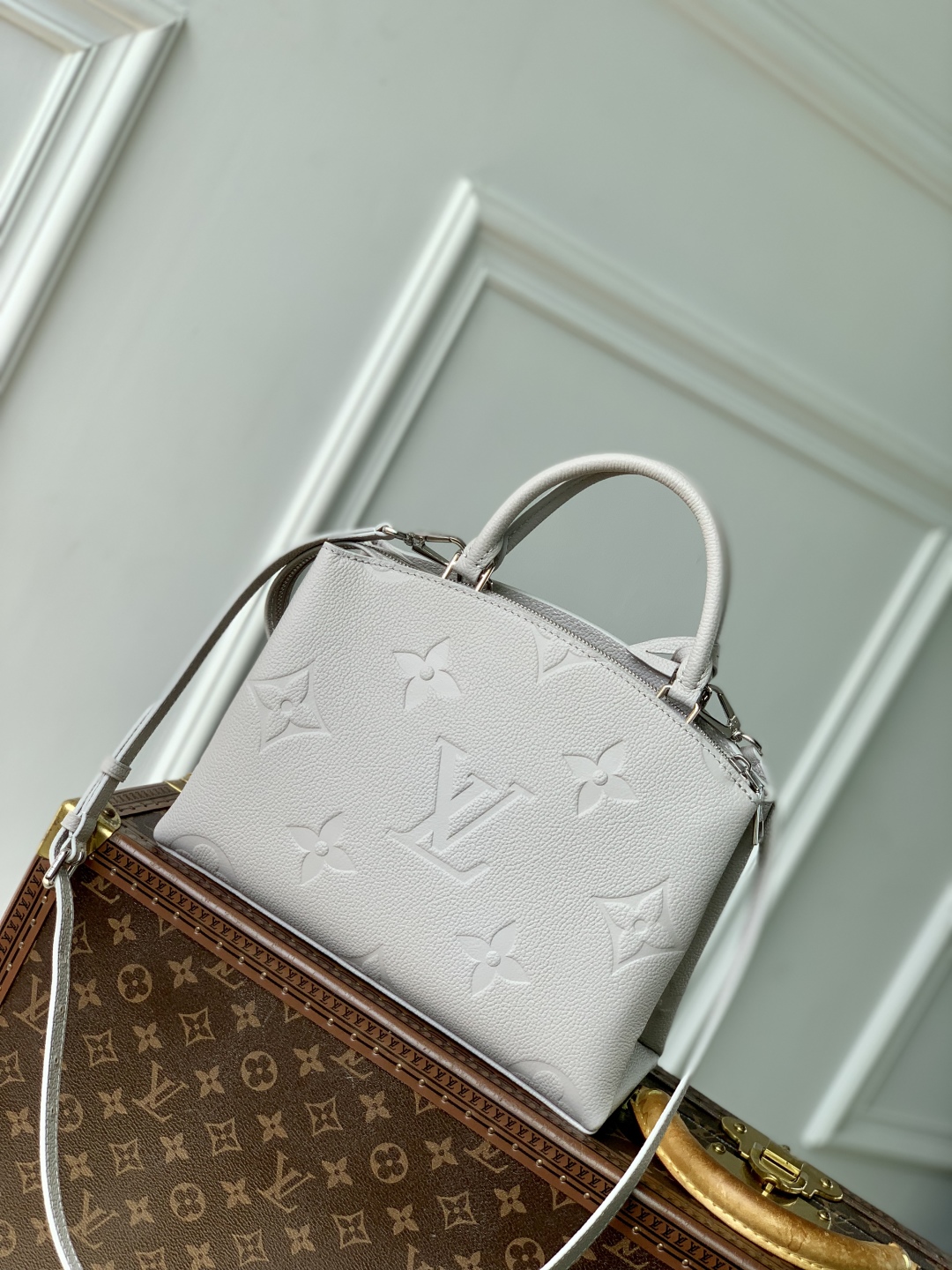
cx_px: 476
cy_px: 635
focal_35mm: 52
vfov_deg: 36.8
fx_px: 1907
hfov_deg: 28.0
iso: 16
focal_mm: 6
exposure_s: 1/233
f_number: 2.4
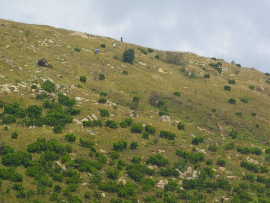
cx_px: -196
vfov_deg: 5.3
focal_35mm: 282
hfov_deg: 6.9
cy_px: 159
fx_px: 2197
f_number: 9.5
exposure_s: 1/180
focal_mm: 55
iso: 100
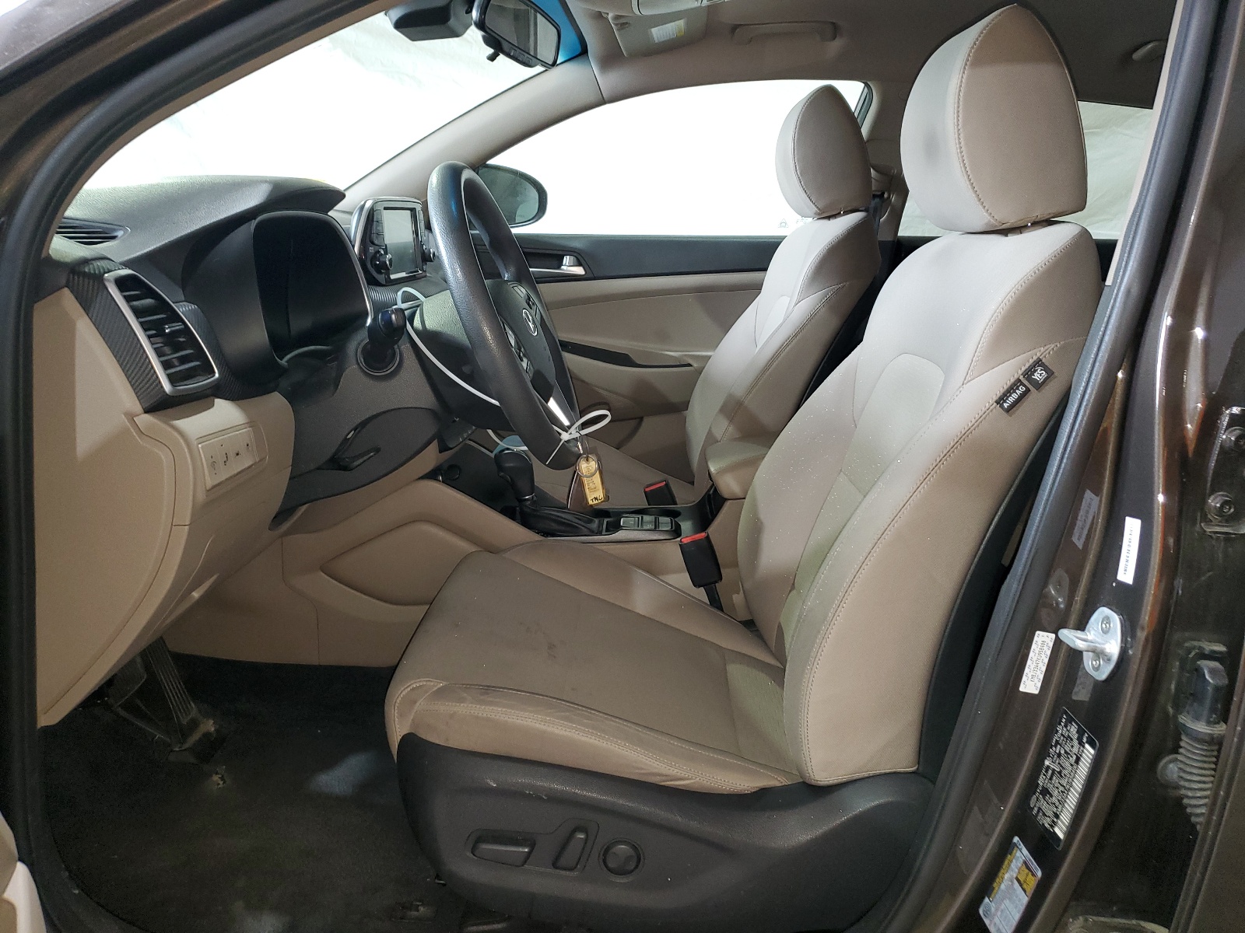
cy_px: 466
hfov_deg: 67.3
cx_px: 622
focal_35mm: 26
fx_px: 935
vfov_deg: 53.1
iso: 105
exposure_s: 1/24
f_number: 1.5
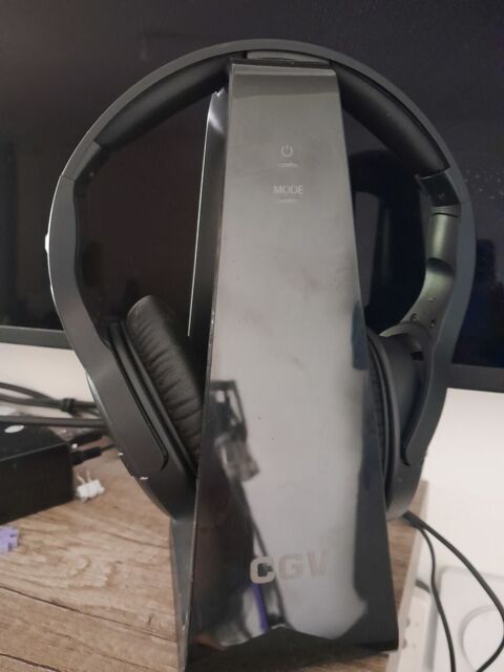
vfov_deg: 65.3
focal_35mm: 27
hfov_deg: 51.4
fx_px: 524
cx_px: 252
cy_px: 336
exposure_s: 1/10
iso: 1250
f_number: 1.8
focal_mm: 4
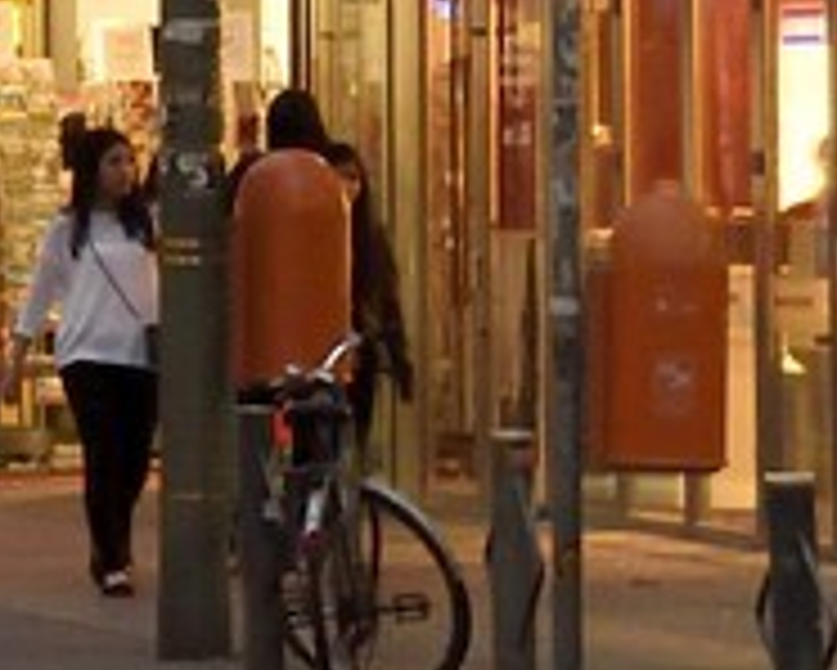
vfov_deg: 3.7
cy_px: -351
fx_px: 10385
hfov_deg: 4.4
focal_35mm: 419
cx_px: -2025
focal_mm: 52
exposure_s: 1/60
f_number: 7.1
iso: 6400
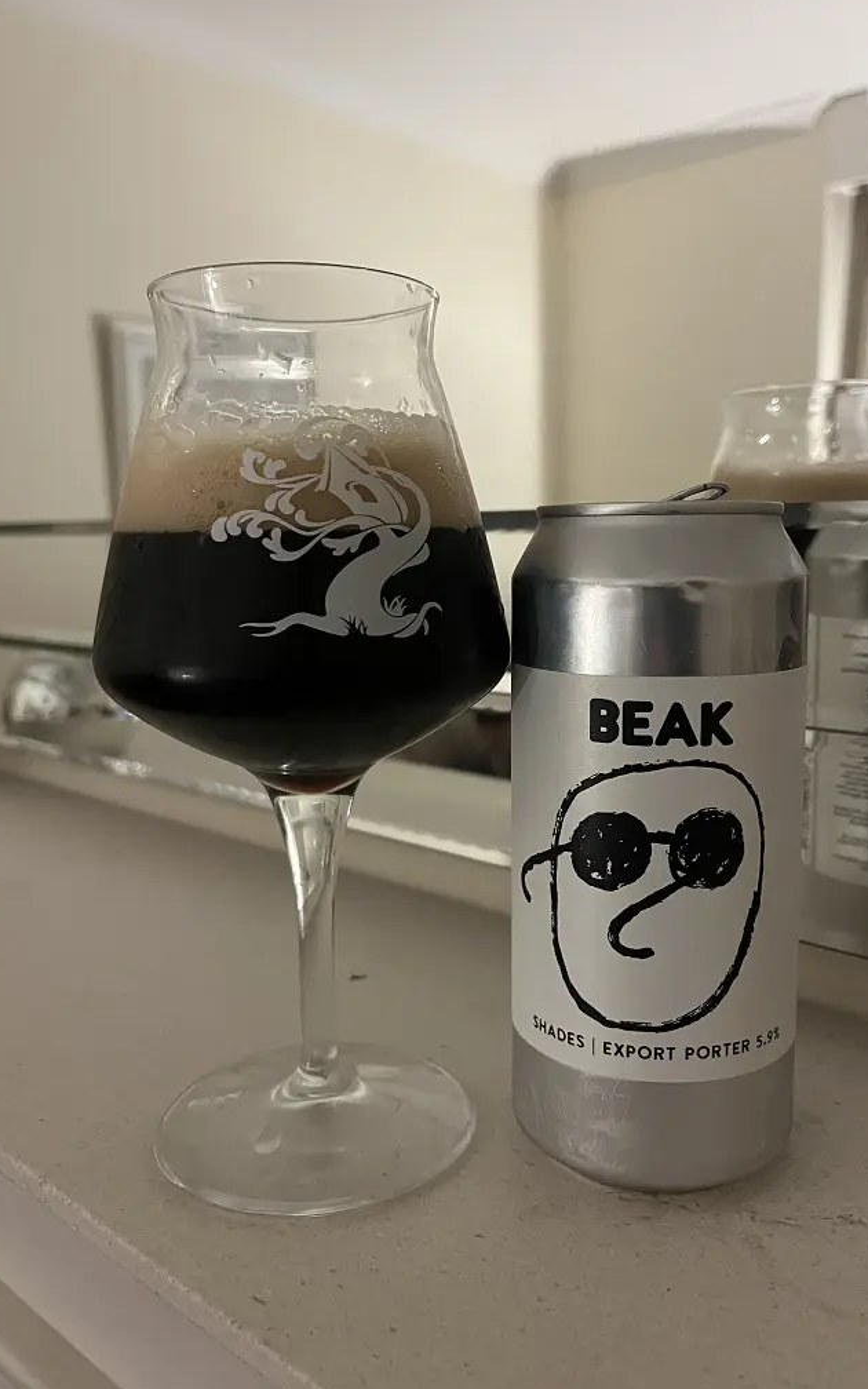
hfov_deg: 44.5
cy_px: 688
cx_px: 468
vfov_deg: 66.5
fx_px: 1060
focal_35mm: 28
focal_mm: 5.1
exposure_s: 1/33
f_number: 1.6
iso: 500
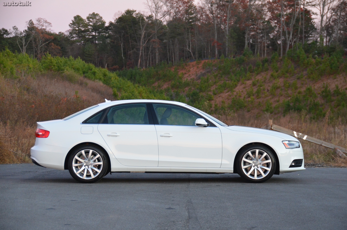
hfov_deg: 18.2
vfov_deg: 12.1
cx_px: 174
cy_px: 115
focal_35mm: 112
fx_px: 1082
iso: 1600
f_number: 5
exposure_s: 1/60
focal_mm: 75
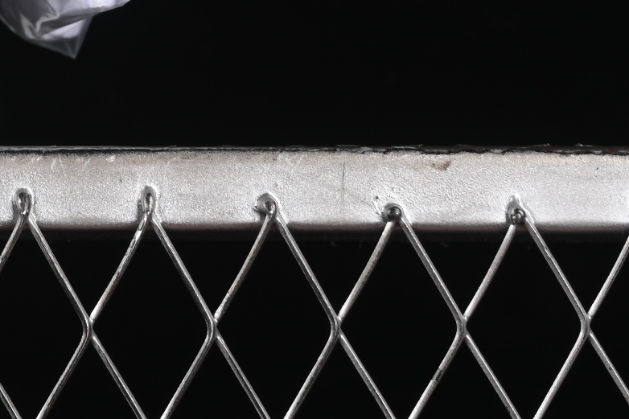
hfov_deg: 7.5
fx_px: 4664
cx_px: -458
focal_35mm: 267
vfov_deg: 5.1
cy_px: -325
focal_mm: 50
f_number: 8
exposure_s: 1/80
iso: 160
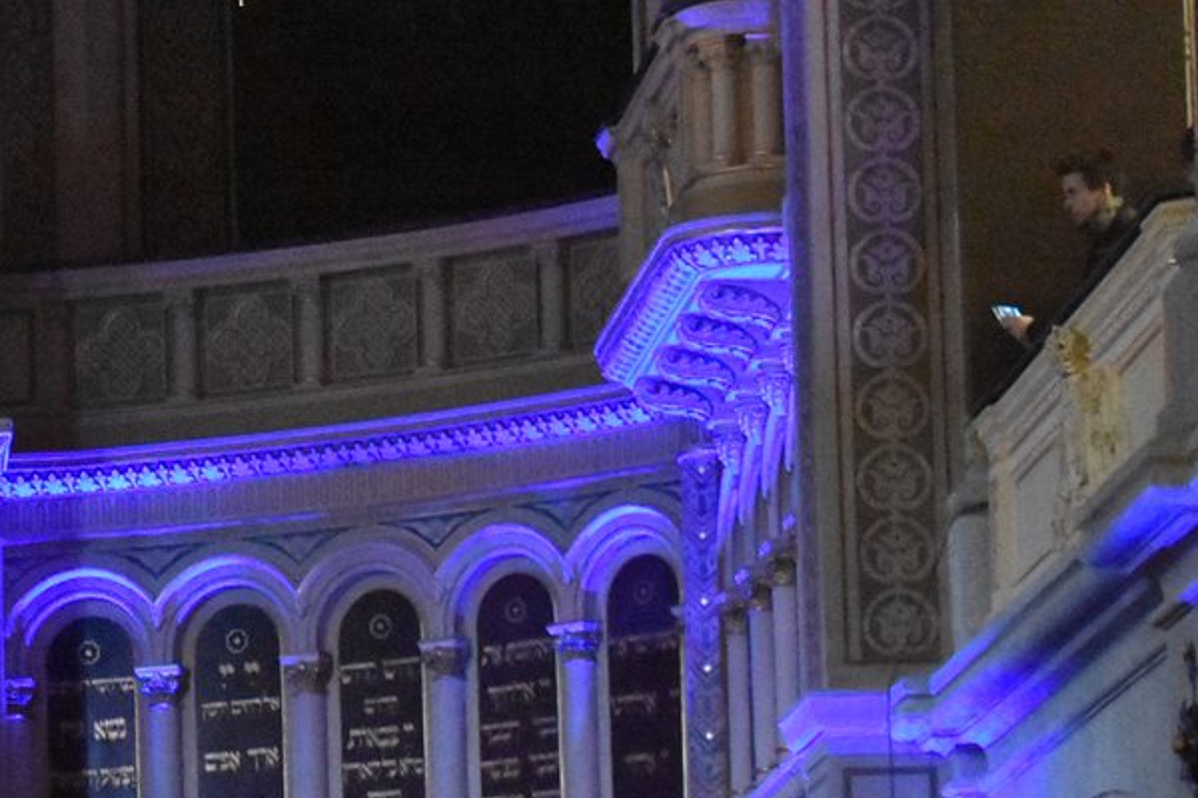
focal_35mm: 250
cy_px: 689
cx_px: -351
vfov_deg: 5.5
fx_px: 8319
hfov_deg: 8.1
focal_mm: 50
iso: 6400
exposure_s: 1/60
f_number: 5.6
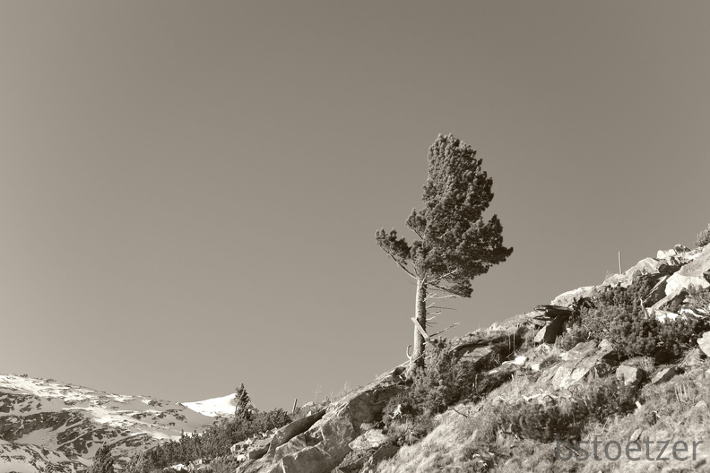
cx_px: 355
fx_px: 986
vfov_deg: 27.0
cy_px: 236
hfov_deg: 39.6
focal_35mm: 50
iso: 200
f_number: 2.8
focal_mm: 50
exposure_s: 1/2000
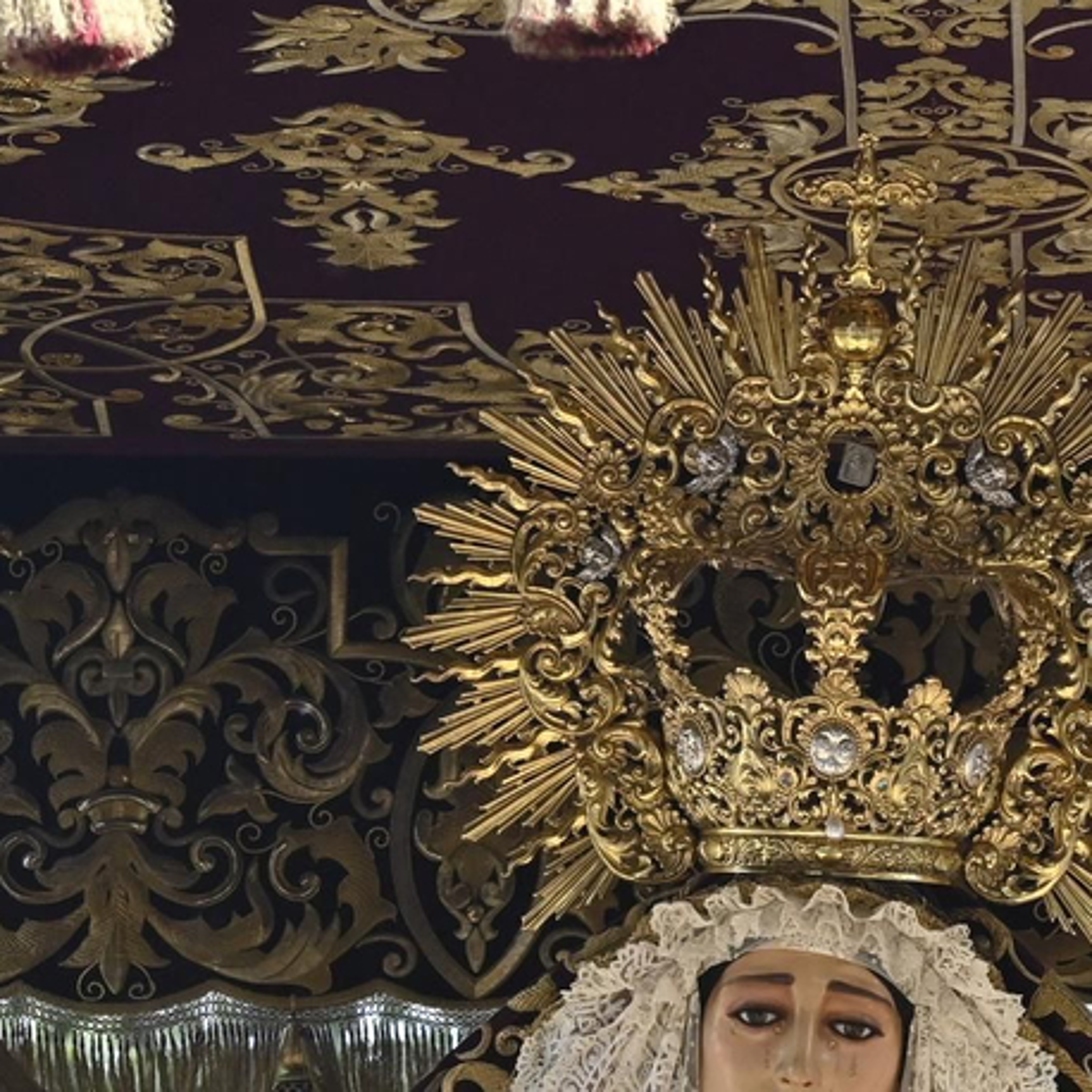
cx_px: 873
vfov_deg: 4.7
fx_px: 13187
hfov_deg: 4.7
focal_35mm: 369
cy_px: 1261
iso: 640
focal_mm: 83
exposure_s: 1/400
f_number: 6.3
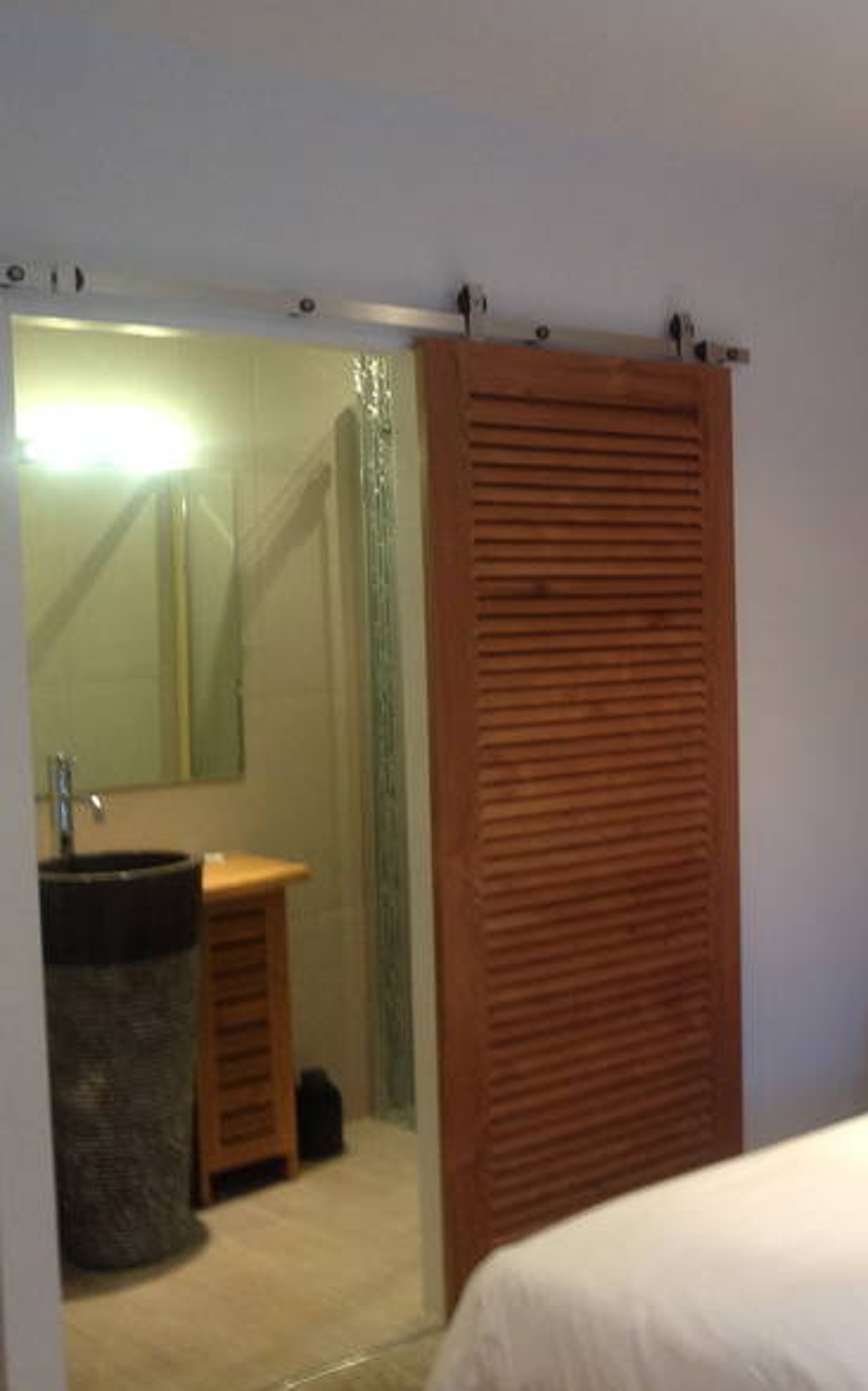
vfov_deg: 40.3
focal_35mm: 50
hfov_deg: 24.5
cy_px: 698
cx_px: 899
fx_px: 1893
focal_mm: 4.28
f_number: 2.4
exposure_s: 1/15
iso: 125
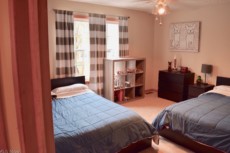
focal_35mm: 28
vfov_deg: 46.4
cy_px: 76
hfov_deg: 65.5
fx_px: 179
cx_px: 117
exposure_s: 1/15
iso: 560
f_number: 6.3
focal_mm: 18
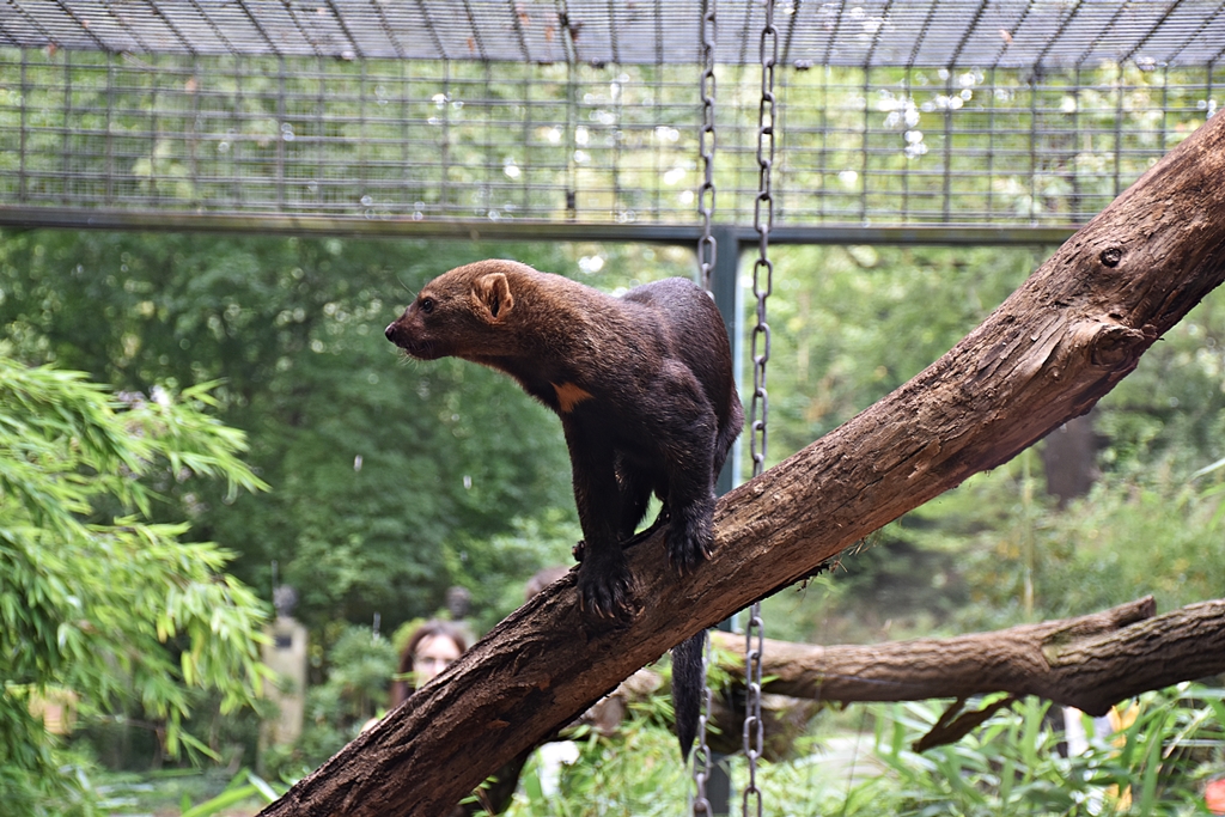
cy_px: 408
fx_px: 3063
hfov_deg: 22.6
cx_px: 612
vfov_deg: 15.2
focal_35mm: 90
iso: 400
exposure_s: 1/80
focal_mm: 60
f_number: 5
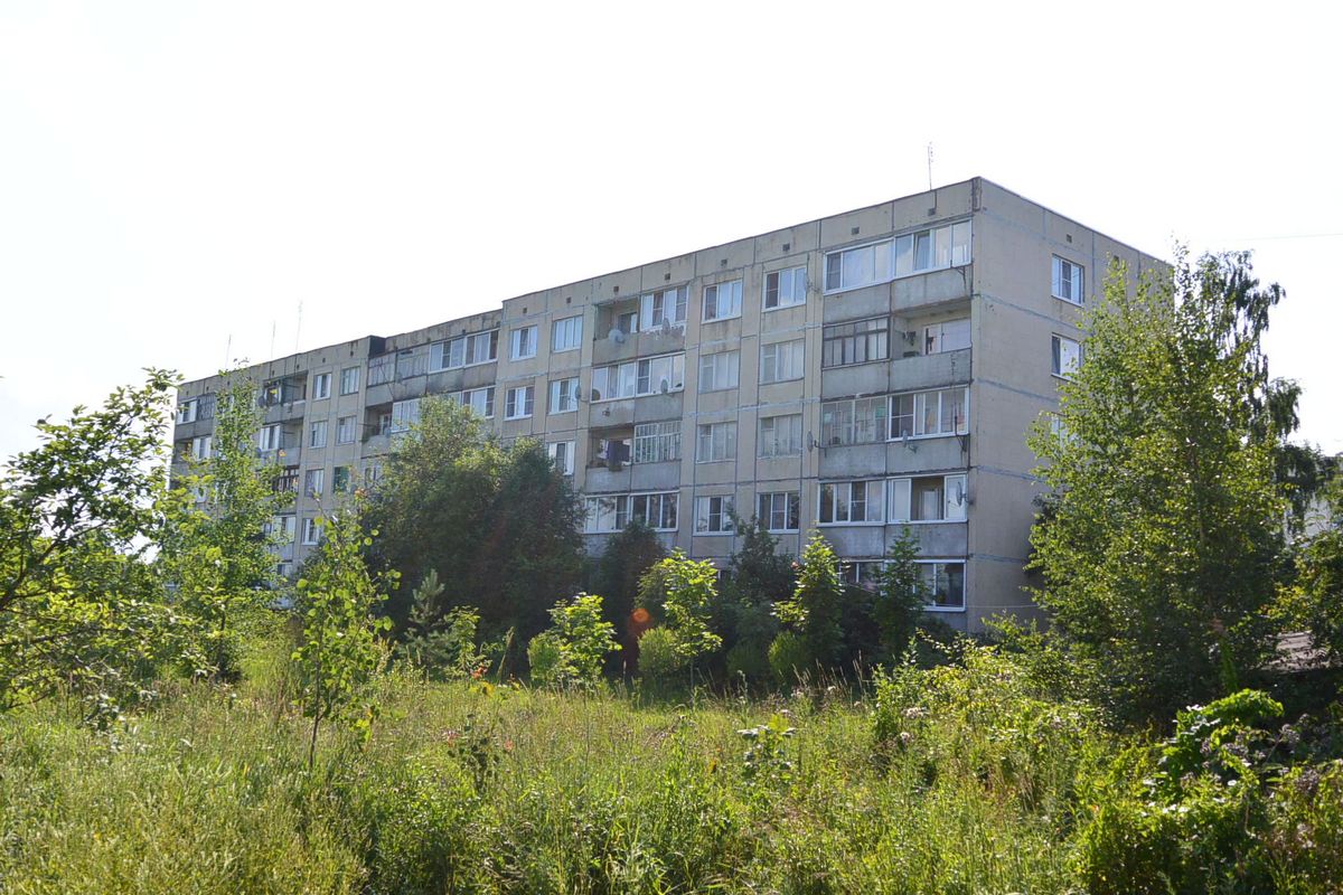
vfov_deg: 37.9
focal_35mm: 35
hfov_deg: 54.4
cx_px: 672
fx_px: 1306
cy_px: 448
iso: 160
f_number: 5
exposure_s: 1/1000
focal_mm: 13.1
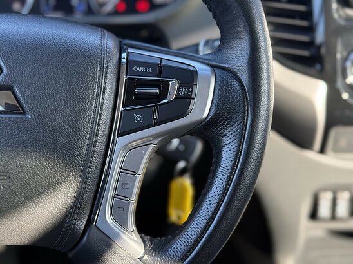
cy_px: 132
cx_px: 176
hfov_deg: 39.7
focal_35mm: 48
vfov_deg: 30.2
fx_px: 489
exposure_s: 1/139
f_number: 1.78
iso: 100
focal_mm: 6.76
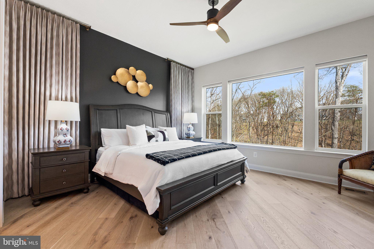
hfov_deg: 100.4
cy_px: 124
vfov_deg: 77.3
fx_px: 156
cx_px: 187
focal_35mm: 15
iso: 800
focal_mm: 10
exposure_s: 1/30
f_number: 8
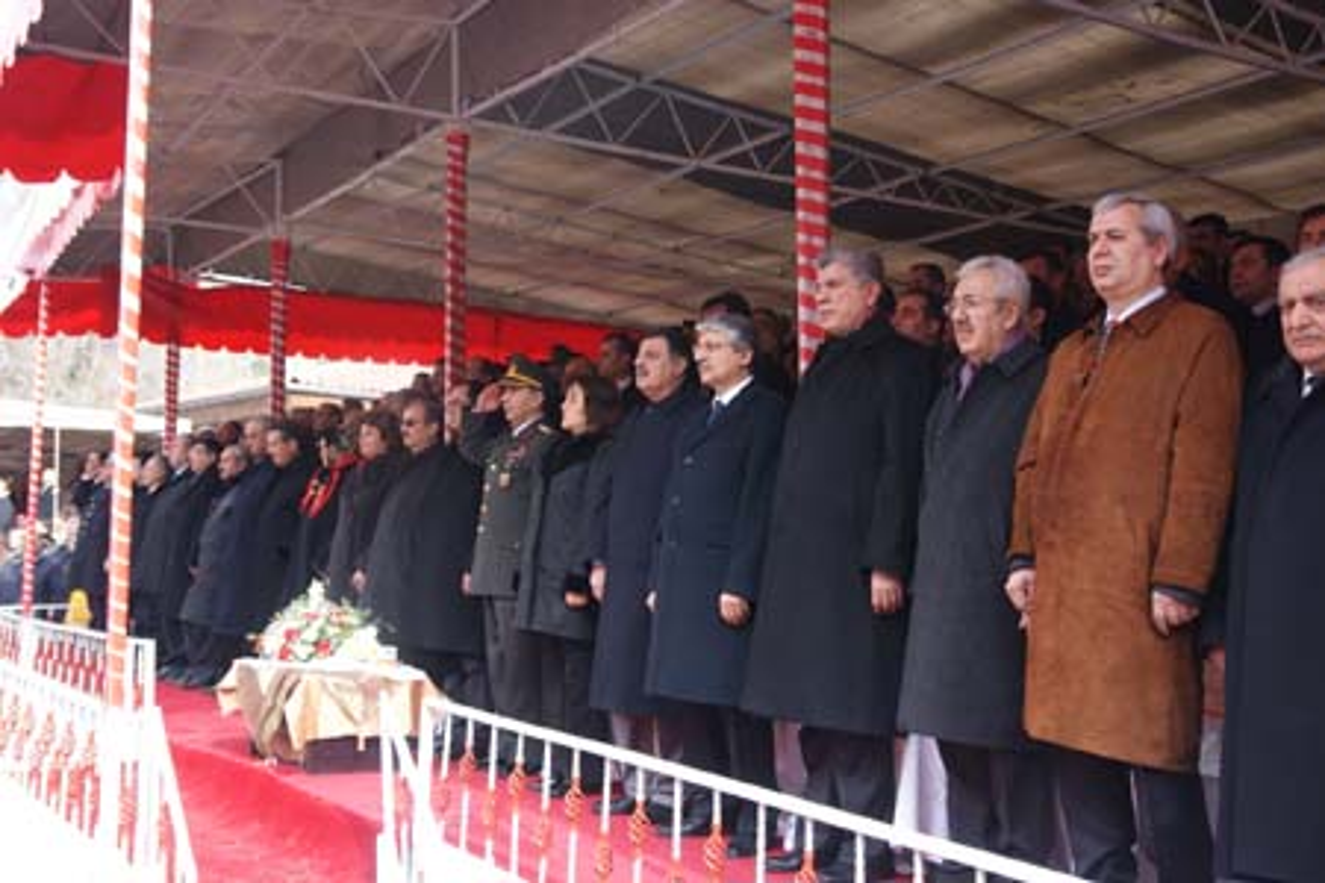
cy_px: 442
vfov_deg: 36.9
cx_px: 662
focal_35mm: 36
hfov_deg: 53.1
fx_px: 1325
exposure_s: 1/60
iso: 100
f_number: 4.5
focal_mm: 24
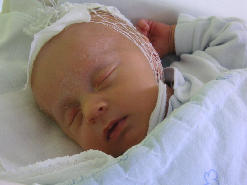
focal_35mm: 82
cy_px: 92
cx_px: 124
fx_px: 585
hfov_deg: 23.8
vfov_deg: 18.0
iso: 100
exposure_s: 1/6
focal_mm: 13.6
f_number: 4.6
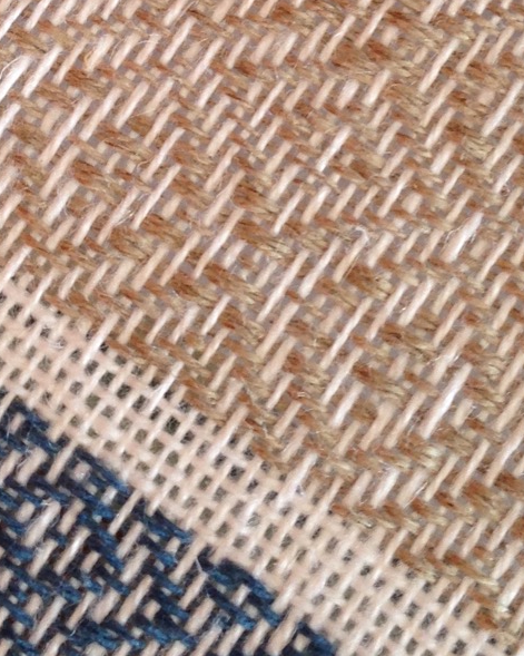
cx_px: 110
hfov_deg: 13.7
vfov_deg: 16.7
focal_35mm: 112
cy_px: -20
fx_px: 2172
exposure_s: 1/30
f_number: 2.4
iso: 50
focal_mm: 4.12
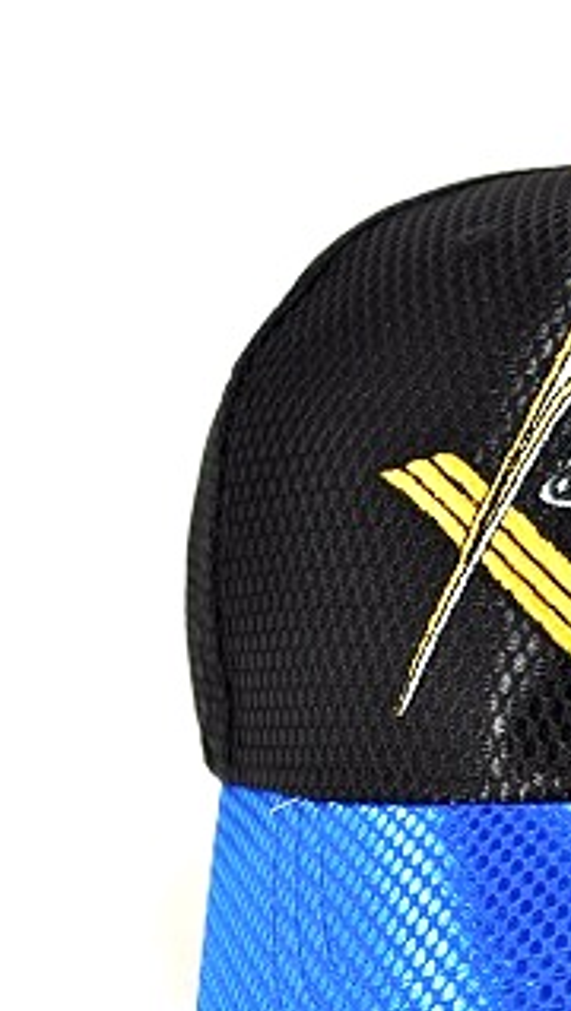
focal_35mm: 76
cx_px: 663
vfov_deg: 27.7
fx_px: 2041
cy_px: 650
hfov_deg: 15.4
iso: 200
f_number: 6.3
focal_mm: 24
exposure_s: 1/160
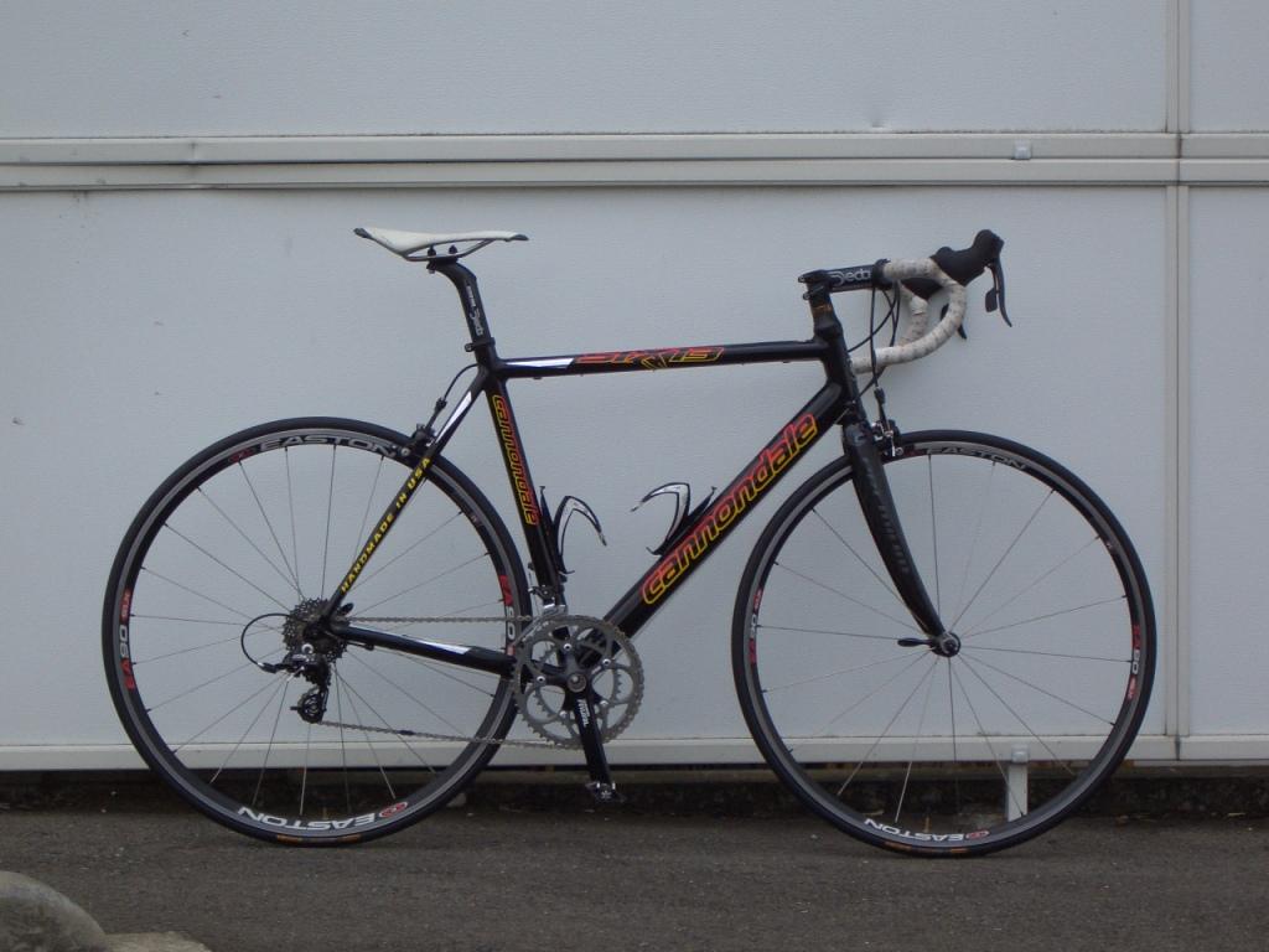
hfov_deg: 18.7
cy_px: 476
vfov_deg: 14.1
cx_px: 634
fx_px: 3849
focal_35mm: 105
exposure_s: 1/60
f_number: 4.8
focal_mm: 17.4
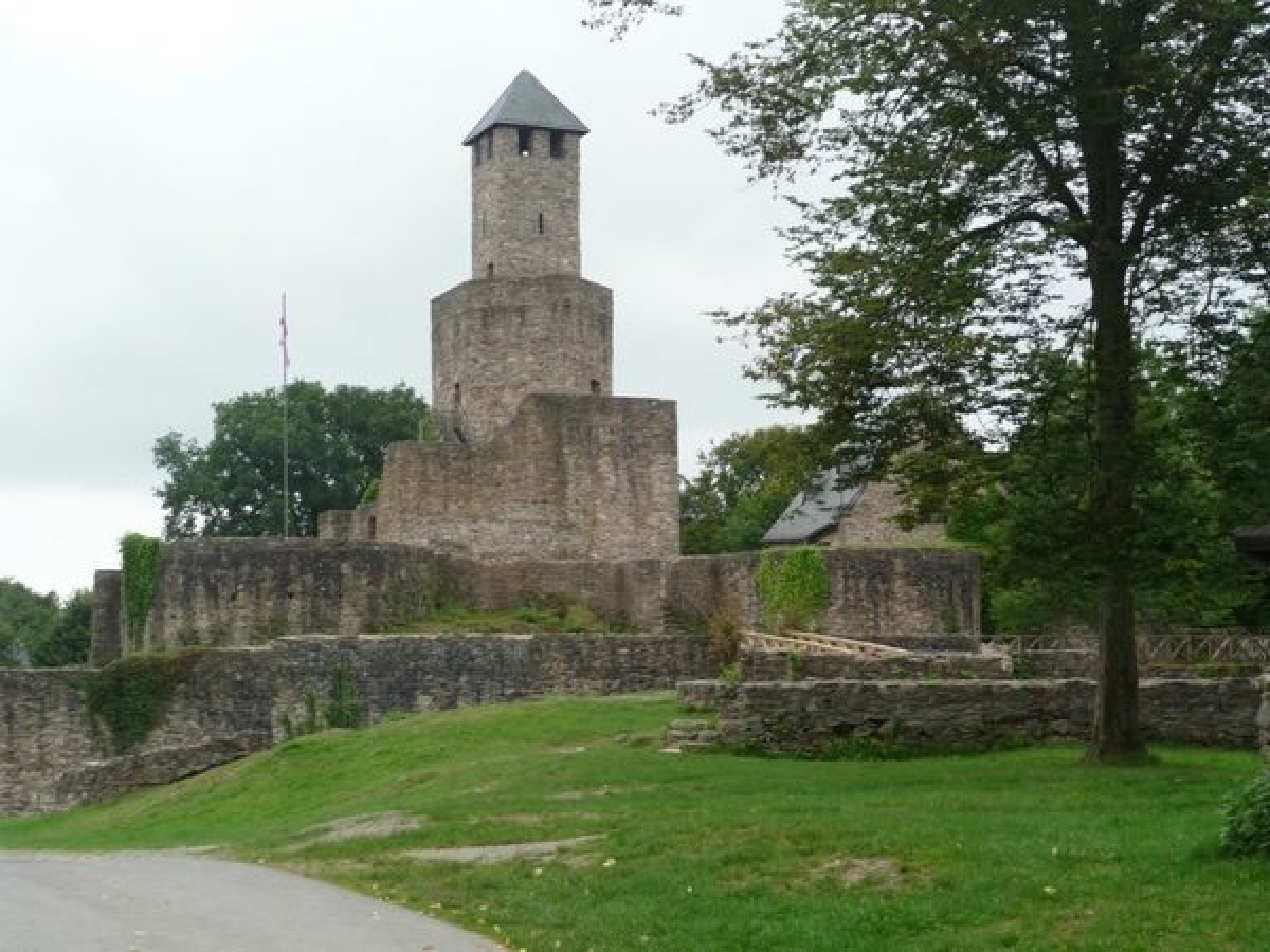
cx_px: 635
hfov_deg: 31.2
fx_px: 2275
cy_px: 476
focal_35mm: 62
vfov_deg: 23.7
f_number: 4.5
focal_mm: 10.5
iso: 100
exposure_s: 1/125
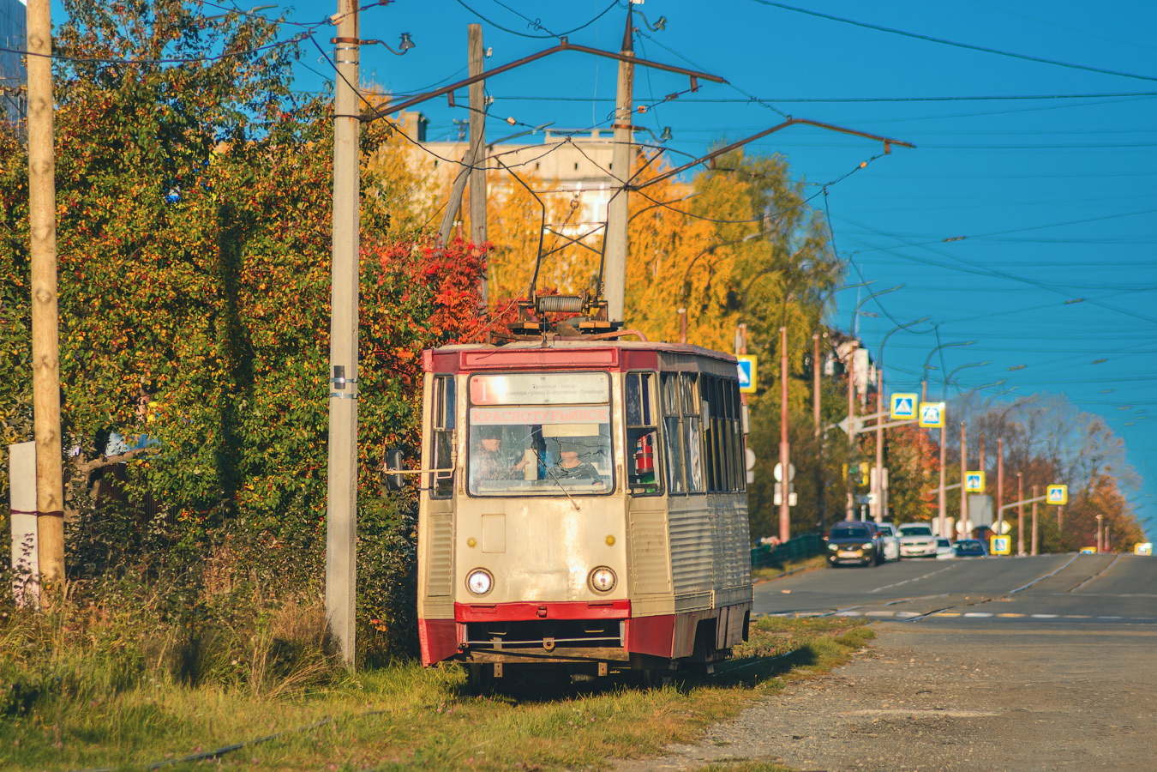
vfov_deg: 4.0
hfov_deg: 6.0
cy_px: 386
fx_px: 11087
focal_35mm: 345
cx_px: 578
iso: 400
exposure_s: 1/2500
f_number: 6.3
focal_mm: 230
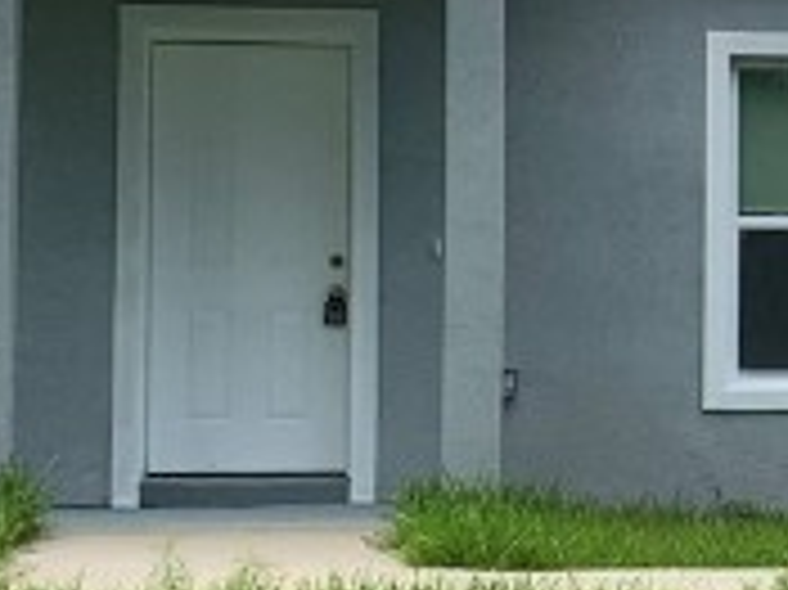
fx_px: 3458
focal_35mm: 152
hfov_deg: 12.5
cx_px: 1117
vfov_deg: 9.8
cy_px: 275
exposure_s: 1/2160
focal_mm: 4.25
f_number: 1.8
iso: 25
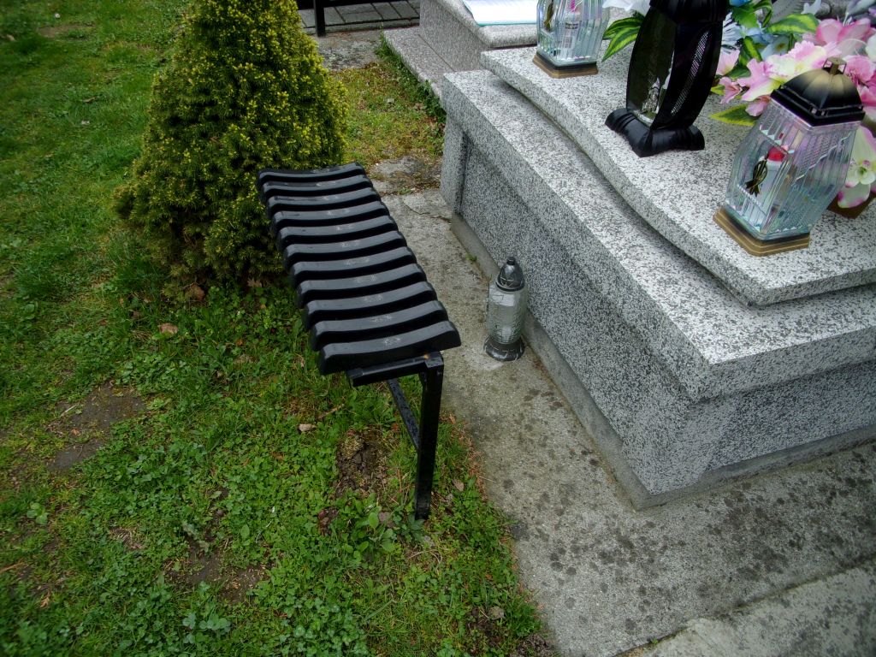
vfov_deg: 49.7
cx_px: 438
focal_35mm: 28
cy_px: 328
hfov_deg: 63.4
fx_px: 709
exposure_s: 1/210
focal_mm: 5.1
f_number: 3.9
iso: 80
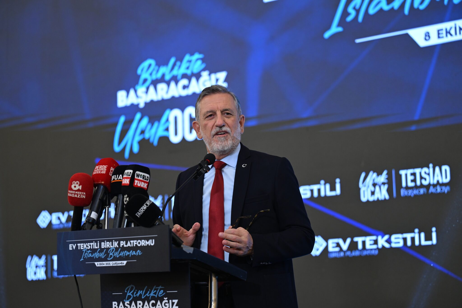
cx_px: 231
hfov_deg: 23.6
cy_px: 154
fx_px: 1103
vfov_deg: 15.9
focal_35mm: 86
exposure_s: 1/100
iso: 1000
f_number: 2.8
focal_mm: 86
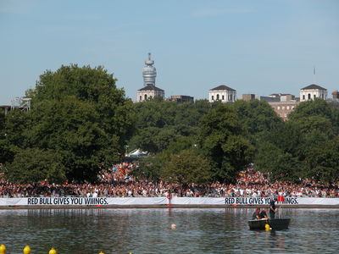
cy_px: 127
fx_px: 1870
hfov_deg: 10.4
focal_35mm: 191
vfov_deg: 7.8
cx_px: 170
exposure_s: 1/493
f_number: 5.7
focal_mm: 48.5
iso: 100
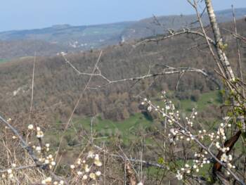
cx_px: 123
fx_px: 363
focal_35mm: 51
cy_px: 92
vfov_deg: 28.6
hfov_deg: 37.5
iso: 44
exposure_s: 1/1196
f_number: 1.89
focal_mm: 5.43
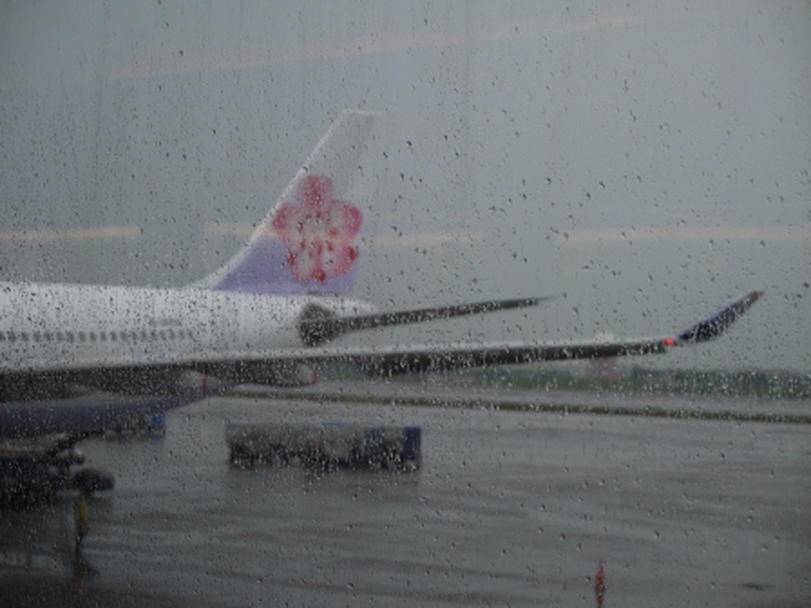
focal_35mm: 84
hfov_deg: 23.3
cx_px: 406
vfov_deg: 17.6
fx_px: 1968
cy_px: 304
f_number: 5.6
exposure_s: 1/100
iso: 160
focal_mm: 42
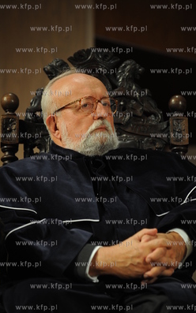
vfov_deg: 13.2
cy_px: 156
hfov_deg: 8.2
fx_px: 1359
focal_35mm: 159
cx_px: 101
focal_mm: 155
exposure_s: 1/100
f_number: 4
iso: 800
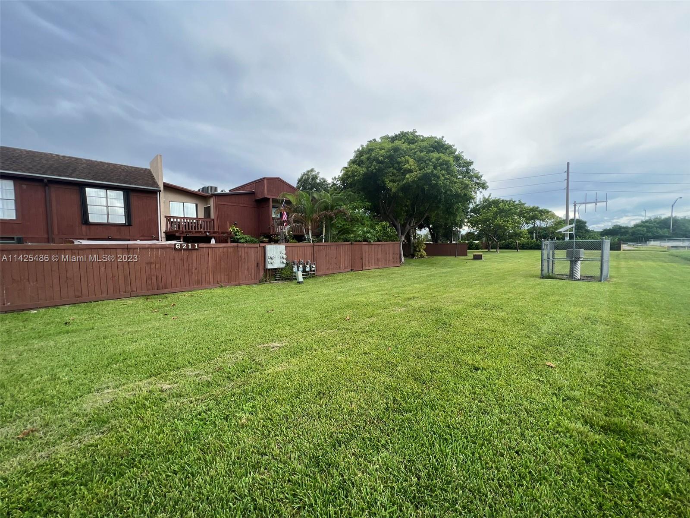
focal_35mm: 13
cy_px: 259
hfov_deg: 106.2
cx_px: 345
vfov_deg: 89.9
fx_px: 259
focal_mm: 1.57
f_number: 1.8
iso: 32
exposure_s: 1/283
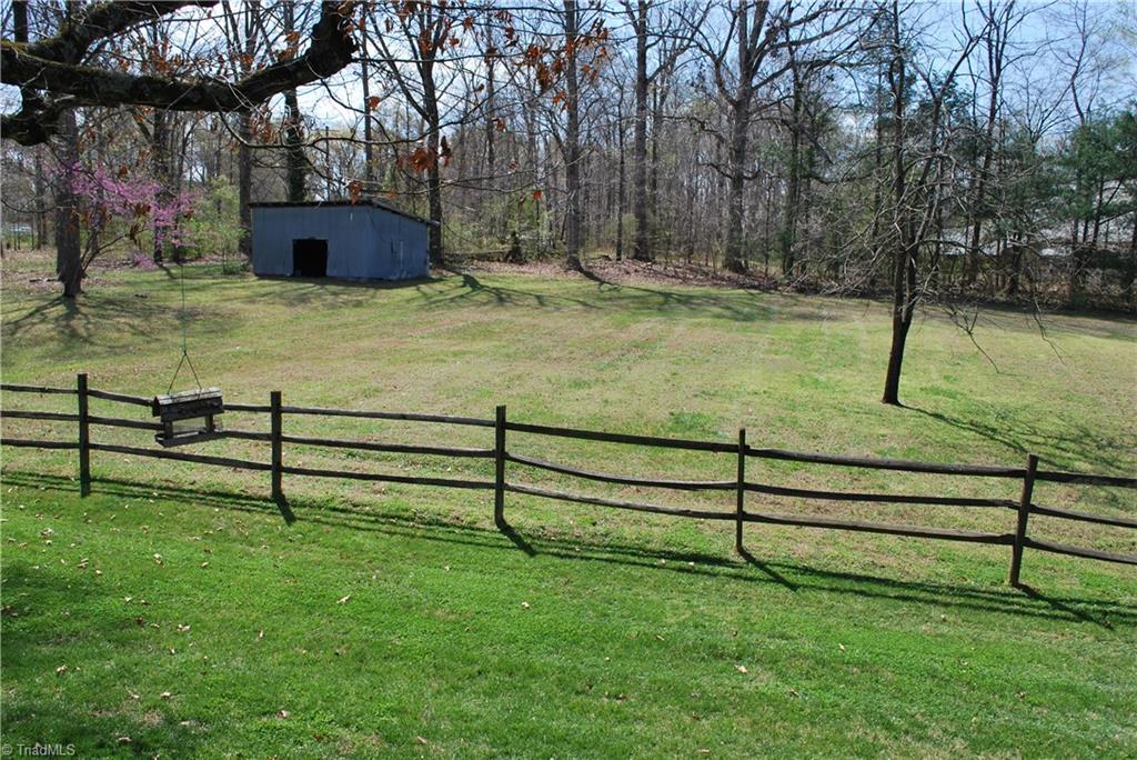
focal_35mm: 30
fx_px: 948
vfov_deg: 43.7
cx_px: 568
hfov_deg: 61.9
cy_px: 380
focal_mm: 20
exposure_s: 1/200
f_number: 7.1
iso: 100
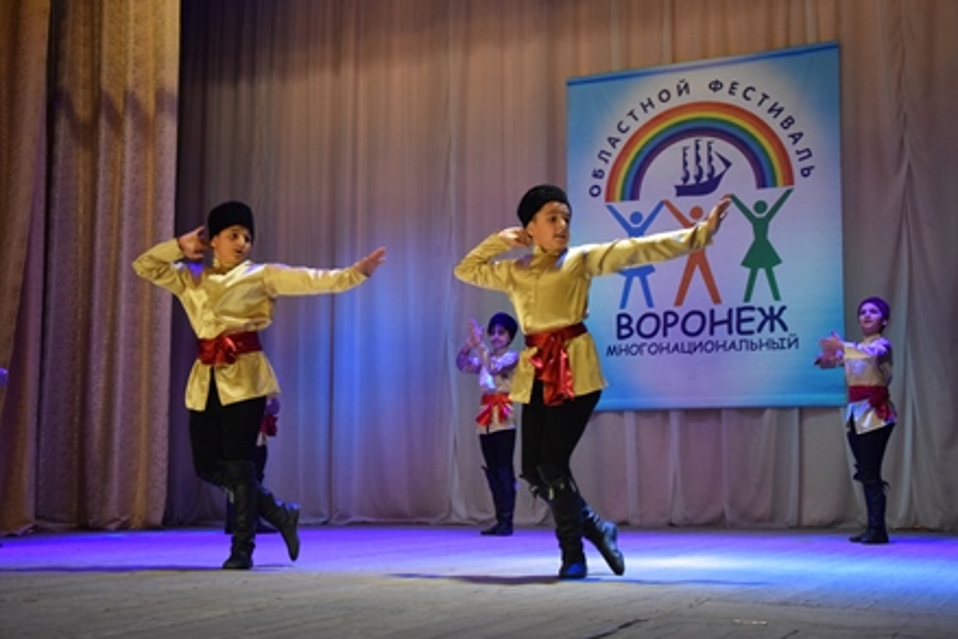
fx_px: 1304
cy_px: 324
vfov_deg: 27.5
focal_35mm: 49
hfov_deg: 40.3
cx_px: 487
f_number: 4.2
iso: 3200
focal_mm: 32
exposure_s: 1/160
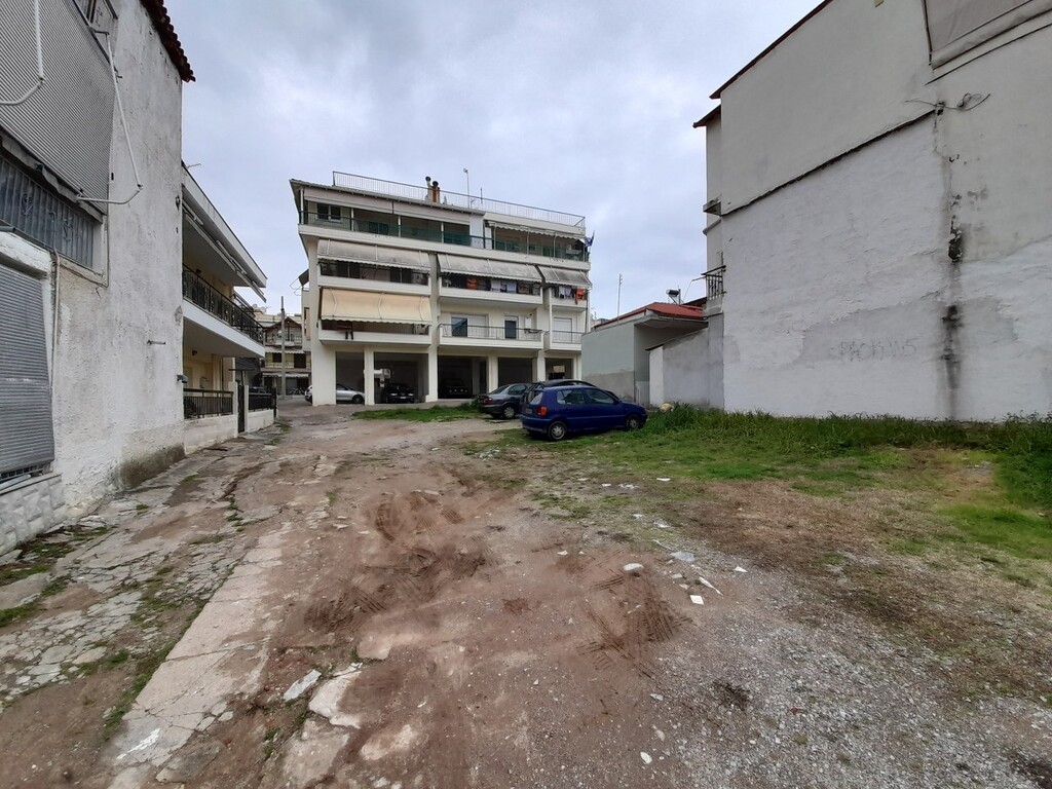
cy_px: 394
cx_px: 526
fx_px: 395
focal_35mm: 13
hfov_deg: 106.2
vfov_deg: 89.9
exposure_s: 1/953
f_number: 2.2
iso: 40
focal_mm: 1.42
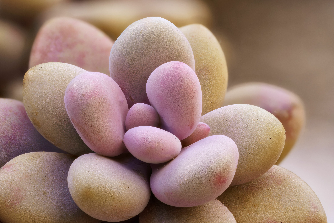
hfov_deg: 19.5
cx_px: 167
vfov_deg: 13.0
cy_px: 112
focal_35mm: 105
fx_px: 974
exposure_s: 1/80
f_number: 4.5
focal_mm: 105
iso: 100
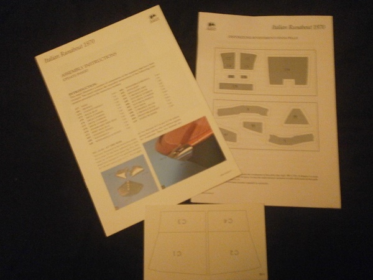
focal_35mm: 32
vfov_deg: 44.2
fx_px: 345
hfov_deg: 56.8
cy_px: 140
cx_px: 186
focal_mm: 5.8
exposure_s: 1/15
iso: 800
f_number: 3.1
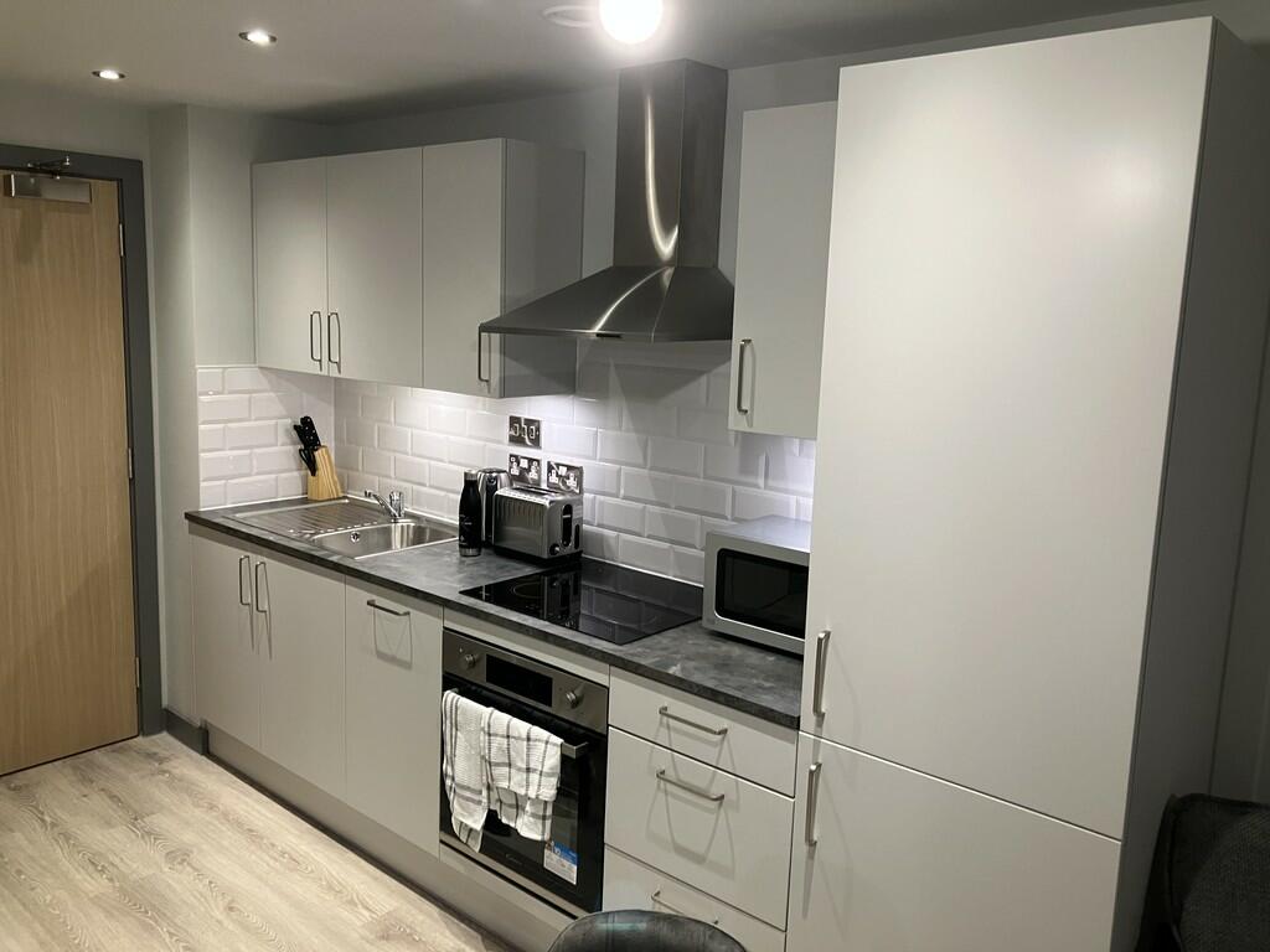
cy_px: 476
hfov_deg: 63.4
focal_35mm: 28
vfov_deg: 49.7
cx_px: 635
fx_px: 1027
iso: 125
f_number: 1.8
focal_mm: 3.99
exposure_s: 1/60
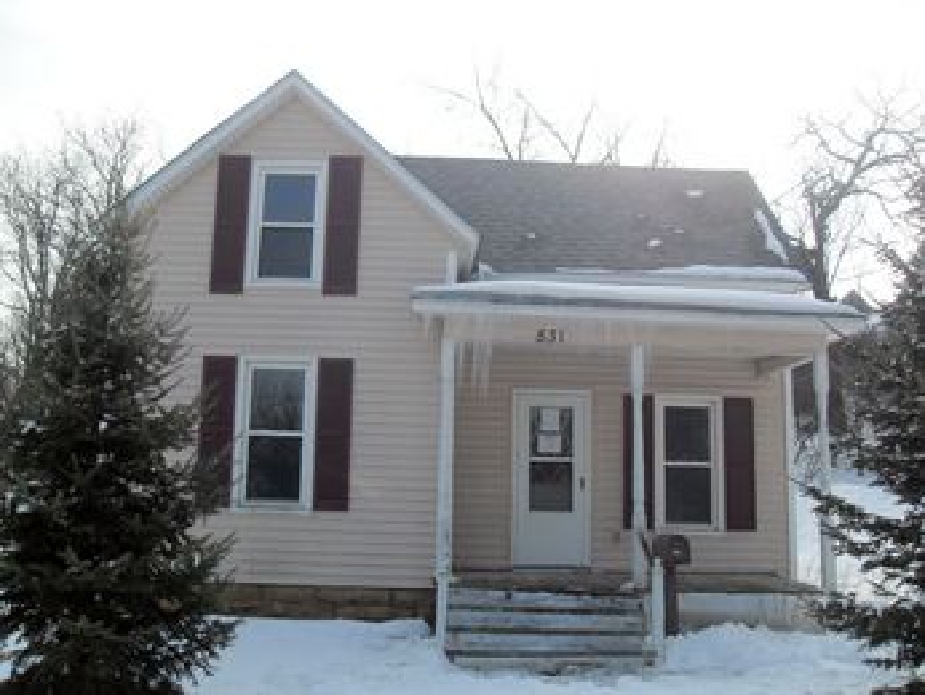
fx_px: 909
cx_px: 462
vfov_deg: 41.8
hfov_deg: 53.9
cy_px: 348
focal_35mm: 34
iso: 80
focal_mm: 6.3
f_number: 7
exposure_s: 1/180
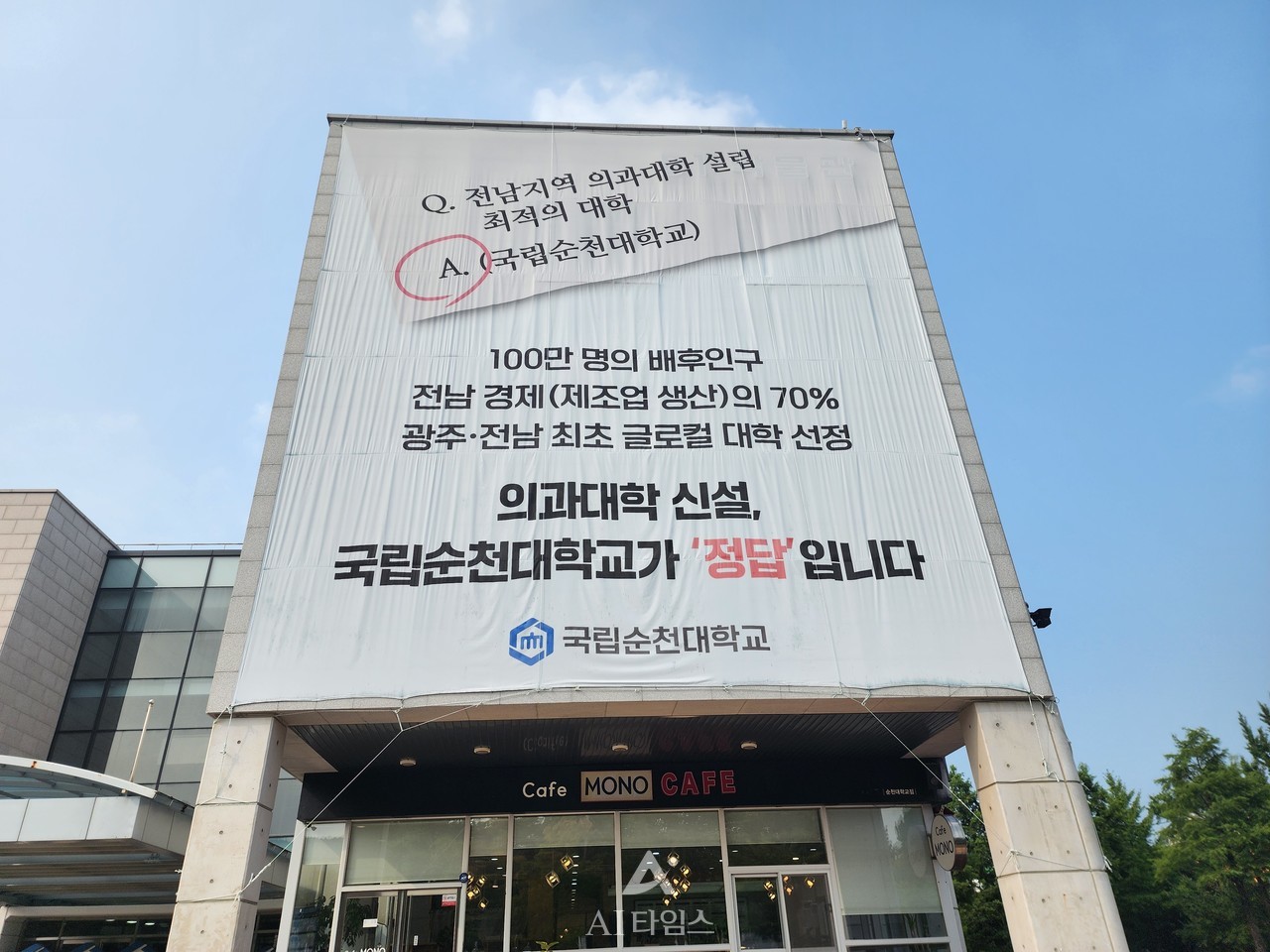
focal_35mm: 23
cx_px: 635
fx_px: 844
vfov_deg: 58.9
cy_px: 476
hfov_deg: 73.9
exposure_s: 1/1189
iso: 12
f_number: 1.8
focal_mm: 6.4
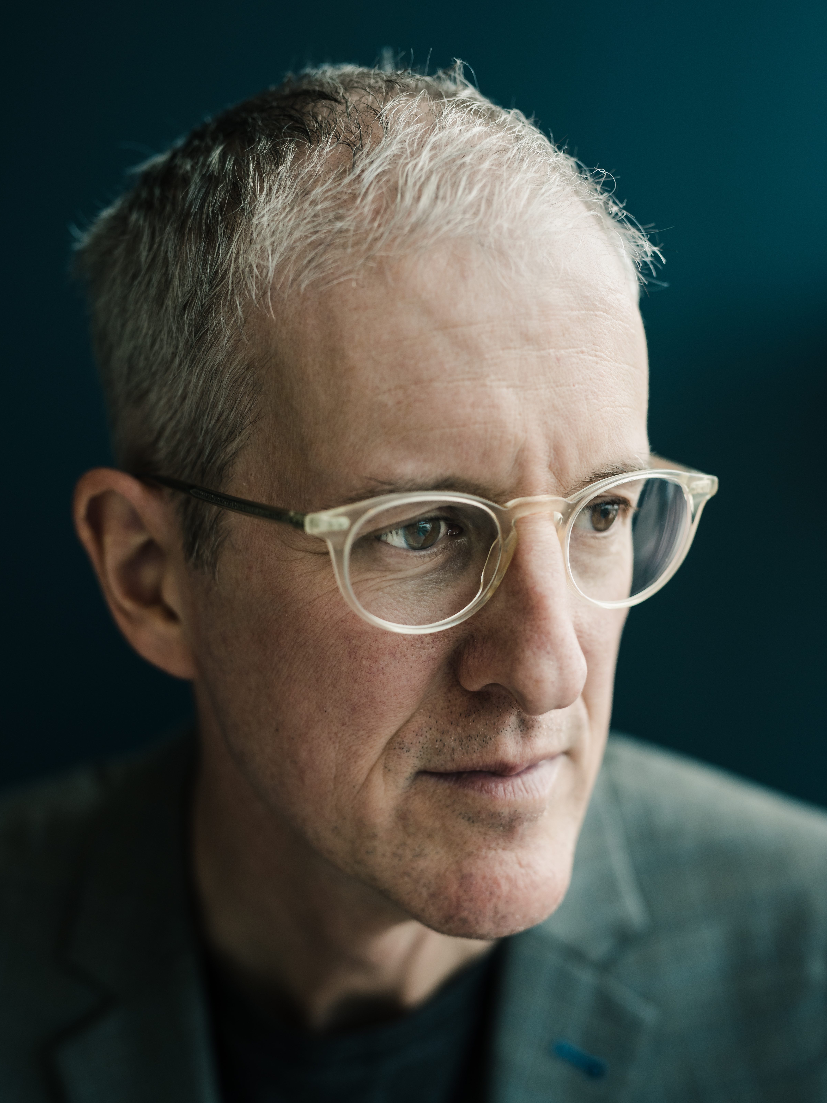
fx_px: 1752
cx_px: 408
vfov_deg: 34.9
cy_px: 611
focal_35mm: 55
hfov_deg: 26.6
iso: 200
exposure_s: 1/400
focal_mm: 50
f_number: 2.2
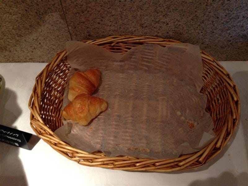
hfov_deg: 55.4
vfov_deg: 42.9
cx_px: 124
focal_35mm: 33
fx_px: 236
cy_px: 93
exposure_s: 1/20
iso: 100
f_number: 2.4
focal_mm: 4.12
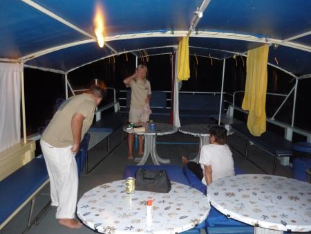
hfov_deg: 55.3
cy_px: 117
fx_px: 297
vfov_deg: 43.0
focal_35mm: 33
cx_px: 156
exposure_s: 1/8
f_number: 2.8
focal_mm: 5.5
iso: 400
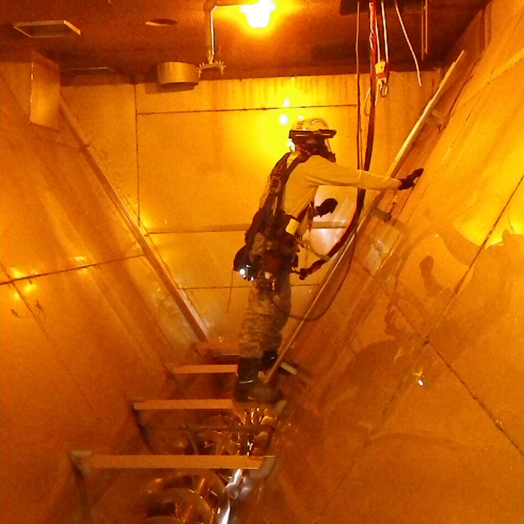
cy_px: 197
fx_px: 856
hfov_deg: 34.0
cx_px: 260
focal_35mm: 50
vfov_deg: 33.9
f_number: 4.2
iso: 3200
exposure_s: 1/80
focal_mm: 7.5
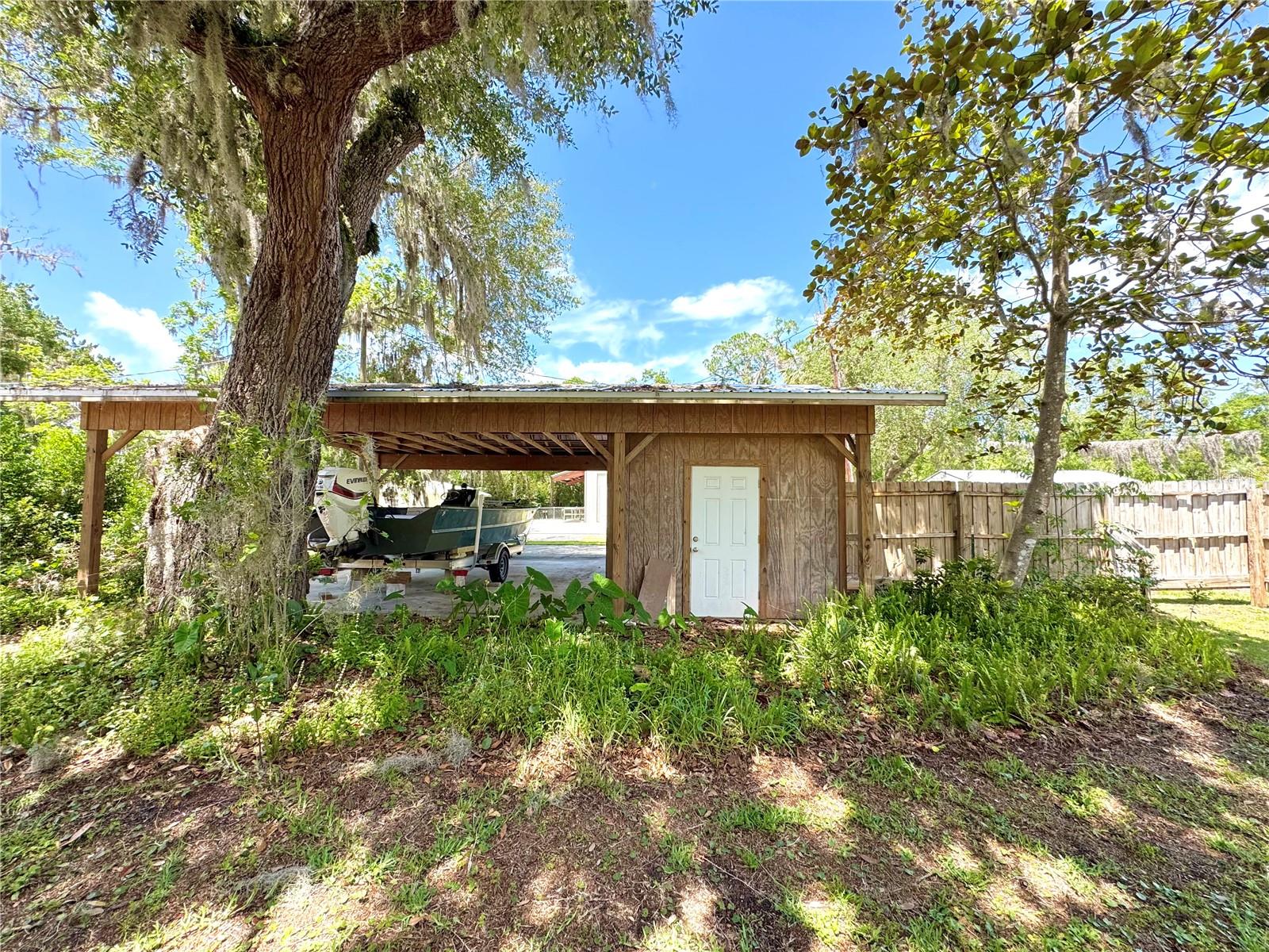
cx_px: 634
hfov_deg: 102.1
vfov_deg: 85.7
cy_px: 476
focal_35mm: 14
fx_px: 513
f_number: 2.2
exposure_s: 1/440
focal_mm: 2.22
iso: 40
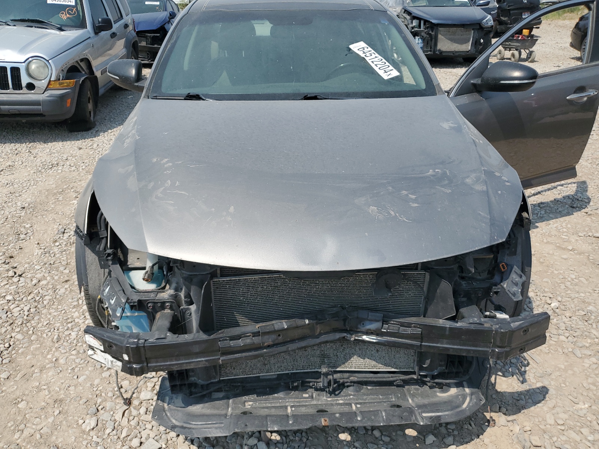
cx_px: 300
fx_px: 450
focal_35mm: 26
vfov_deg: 53.1
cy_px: 224
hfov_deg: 67.3
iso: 50
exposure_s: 1/5000
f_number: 1.5
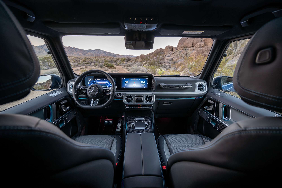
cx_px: 141
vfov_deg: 81.2
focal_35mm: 14
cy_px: 94
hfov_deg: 104.3
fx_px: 110
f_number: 4
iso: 64
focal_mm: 14
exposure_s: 1/3
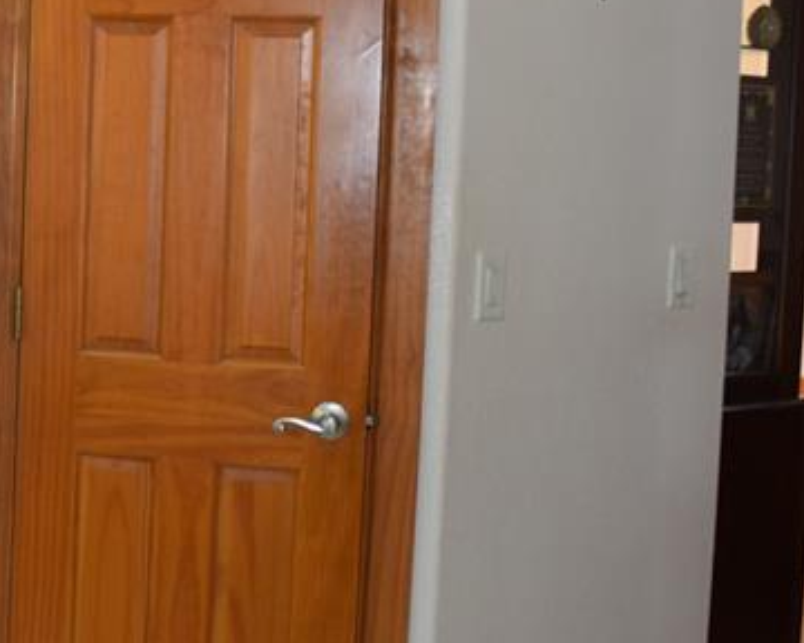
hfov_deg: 24.1
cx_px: -156
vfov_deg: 21.2
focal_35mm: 72
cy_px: 199
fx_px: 1713
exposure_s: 1/100
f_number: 5
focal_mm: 18
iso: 800
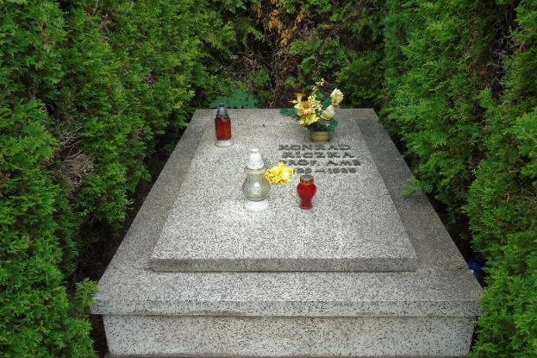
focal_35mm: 31
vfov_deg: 42.2
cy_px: 200
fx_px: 462
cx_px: 270
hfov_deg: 60.3
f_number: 3.6
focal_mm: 5.2
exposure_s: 1/250
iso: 80
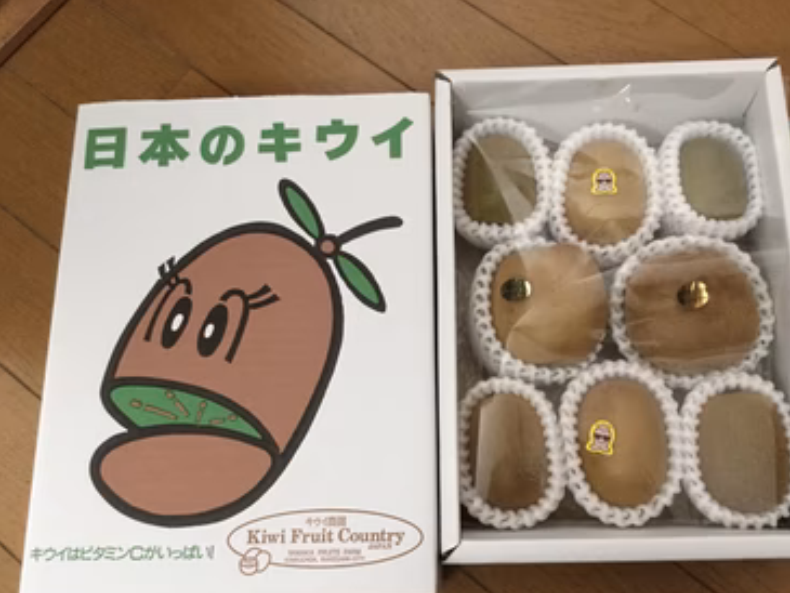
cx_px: 431
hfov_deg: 53.9
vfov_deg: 41.8
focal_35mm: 34
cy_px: 320
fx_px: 776
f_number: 2.4
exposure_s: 1/30
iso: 200
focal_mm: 3.3
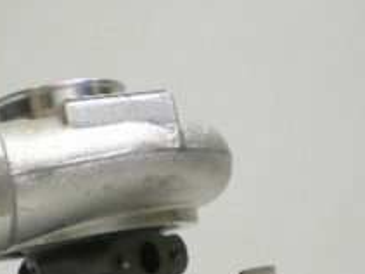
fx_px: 970
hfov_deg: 21.2
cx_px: 116
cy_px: 271
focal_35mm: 92
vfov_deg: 15.8
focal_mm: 6.3
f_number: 3.1
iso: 400
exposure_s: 1/20
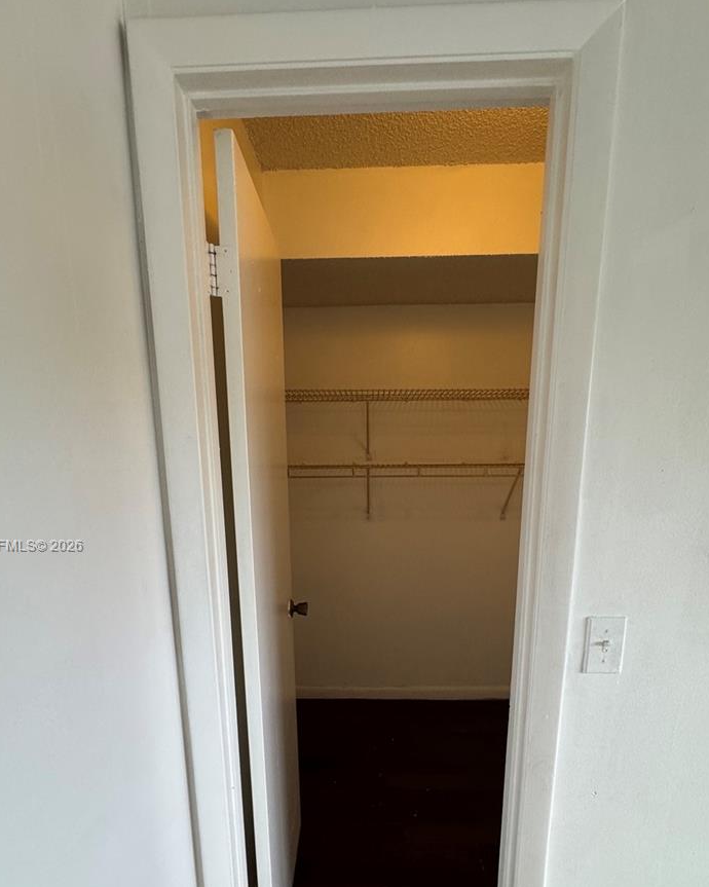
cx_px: 354
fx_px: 499
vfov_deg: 81.9
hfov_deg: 70.8
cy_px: 547
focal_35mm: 19
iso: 200
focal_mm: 2.22
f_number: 2.2
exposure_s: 1/120
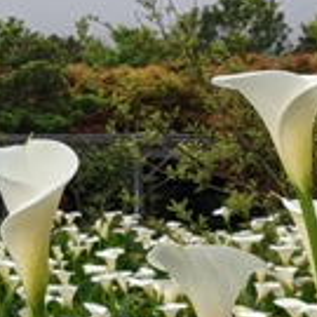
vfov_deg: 12.4
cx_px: -7
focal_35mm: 141
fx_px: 1461
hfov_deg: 12.2
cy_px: 181
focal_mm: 4.38
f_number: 1.73
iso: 72
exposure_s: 1/835
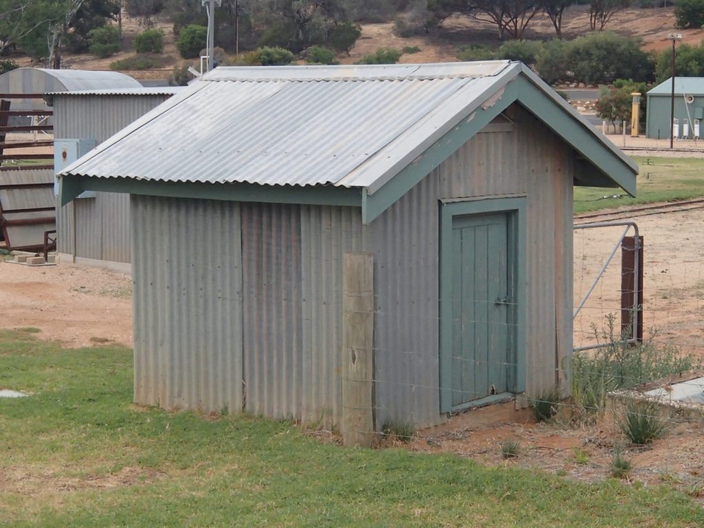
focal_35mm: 68
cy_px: 264
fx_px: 1383
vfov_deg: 21.6
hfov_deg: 28.6
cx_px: 352
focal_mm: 12.26
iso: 500
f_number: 5.5
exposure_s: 1/250
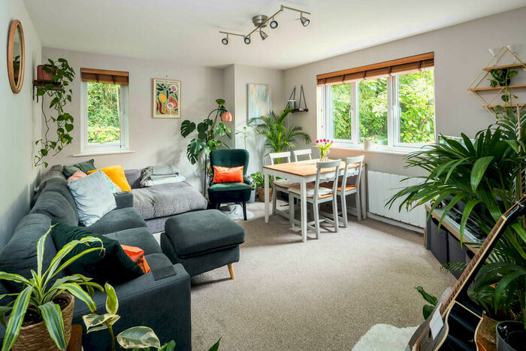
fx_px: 248
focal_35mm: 17
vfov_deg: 70.5
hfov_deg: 93.3
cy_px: 176
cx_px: 263
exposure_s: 1/2
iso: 250
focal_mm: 17
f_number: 8
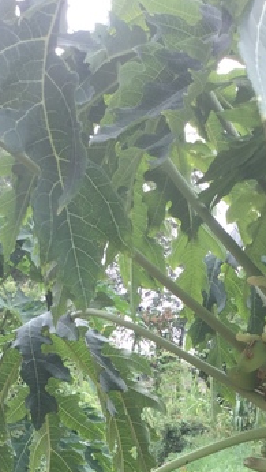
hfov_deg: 15.5
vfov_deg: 25.3
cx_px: 128
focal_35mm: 78
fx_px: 977
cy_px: 514
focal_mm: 3.3
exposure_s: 1/231
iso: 25
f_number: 2.4
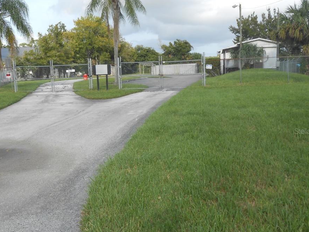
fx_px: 393
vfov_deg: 32.8
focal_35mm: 44
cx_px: 149
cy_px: 131
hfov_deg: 42.9
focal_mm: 6.8
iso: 80
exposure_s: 1/400
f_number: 4.2
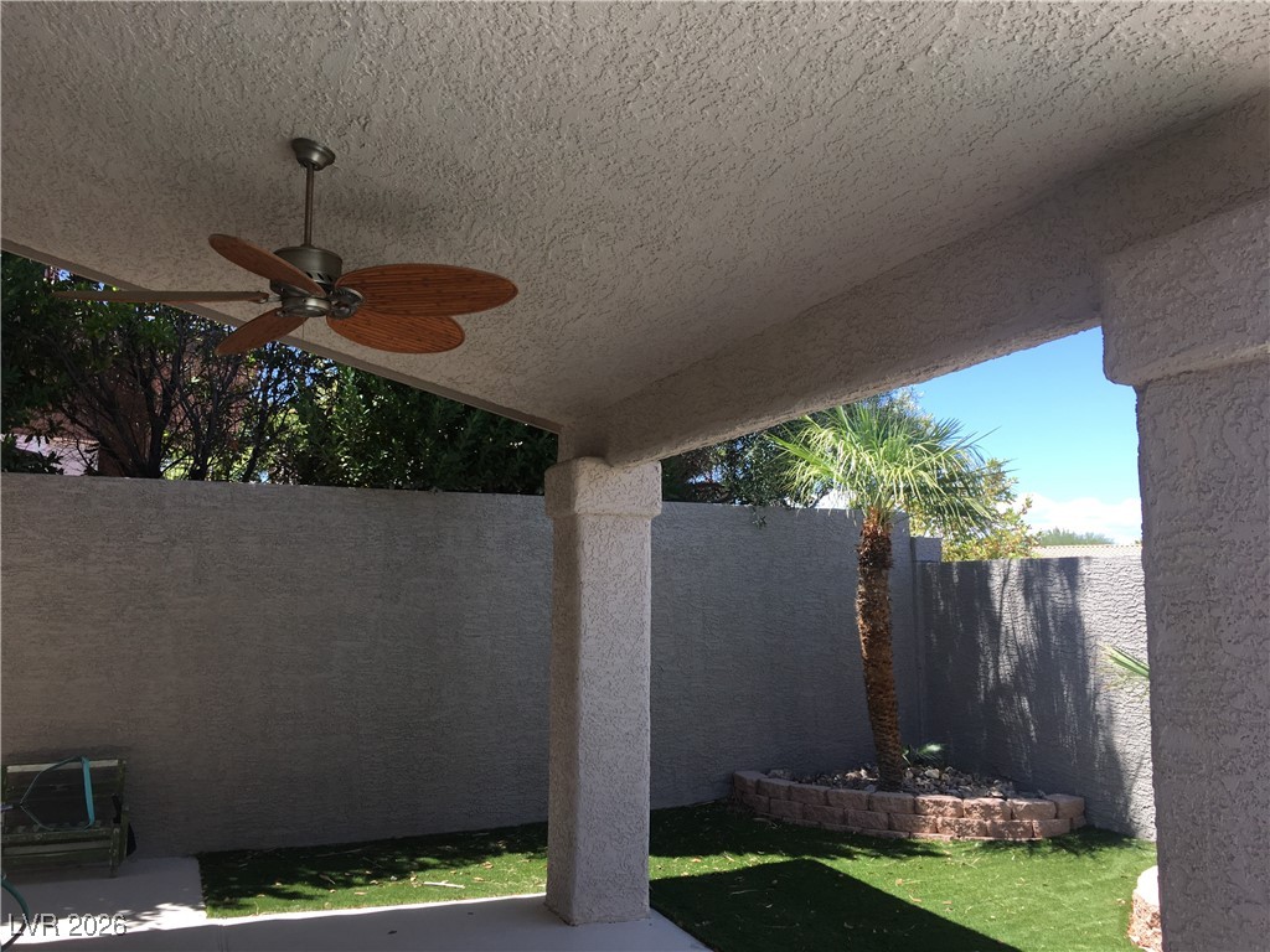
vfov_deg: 48.2
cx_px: 635
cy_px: 476
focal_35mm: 29
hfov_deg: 61.7
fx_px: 1064
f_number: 2.2
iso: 25
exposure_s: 1/561
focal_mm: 4.15
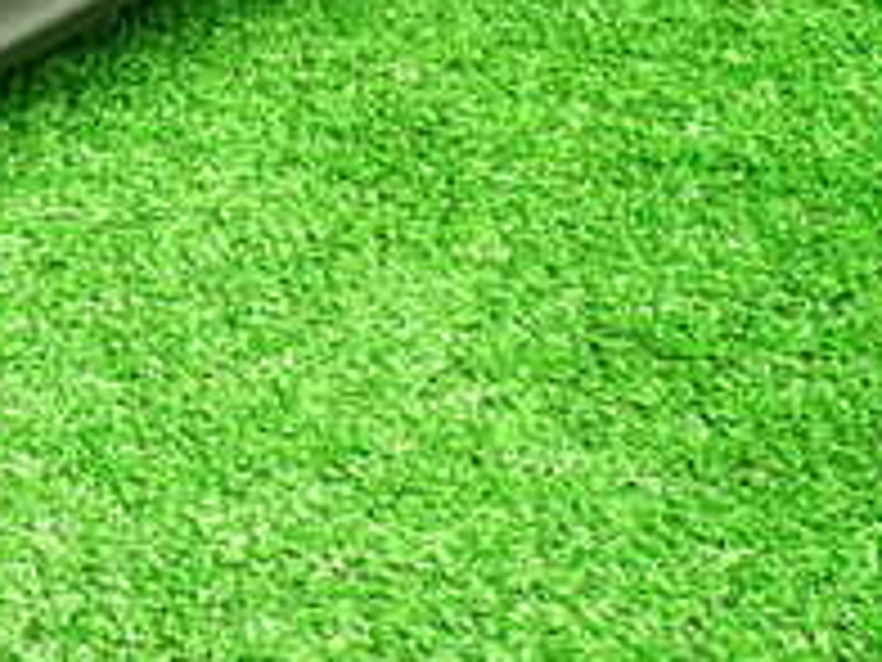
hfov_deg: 19.1
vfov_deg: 15.5
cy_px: -122
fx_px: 2344
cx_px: -369
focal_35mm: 92
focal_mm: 5.4
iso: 320
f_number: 2.3
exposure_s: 1/30
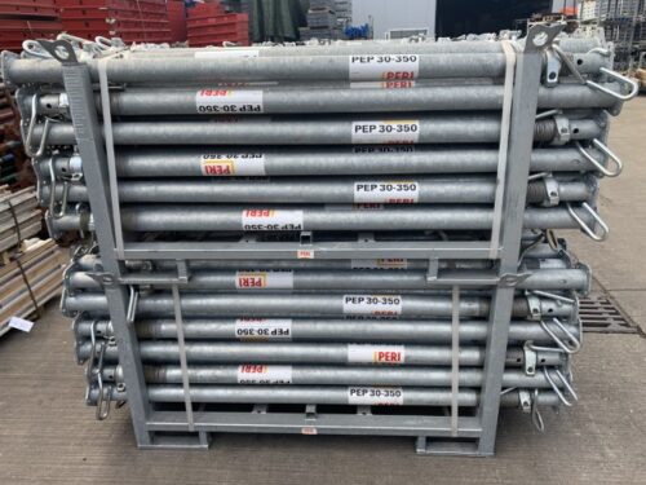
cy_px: 242
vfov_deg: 53.1
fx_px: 485
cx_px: 323
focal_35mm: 26
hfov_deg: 67.3
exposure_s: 1/202
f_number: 1.8
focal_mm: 4.25
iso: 25
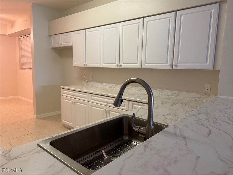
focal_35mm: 24
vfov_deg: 56.8
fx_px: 162
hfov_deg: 71.6
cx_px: 116
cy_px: 88
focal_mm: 6.76
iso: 160
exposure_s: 1/60
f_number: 1.78
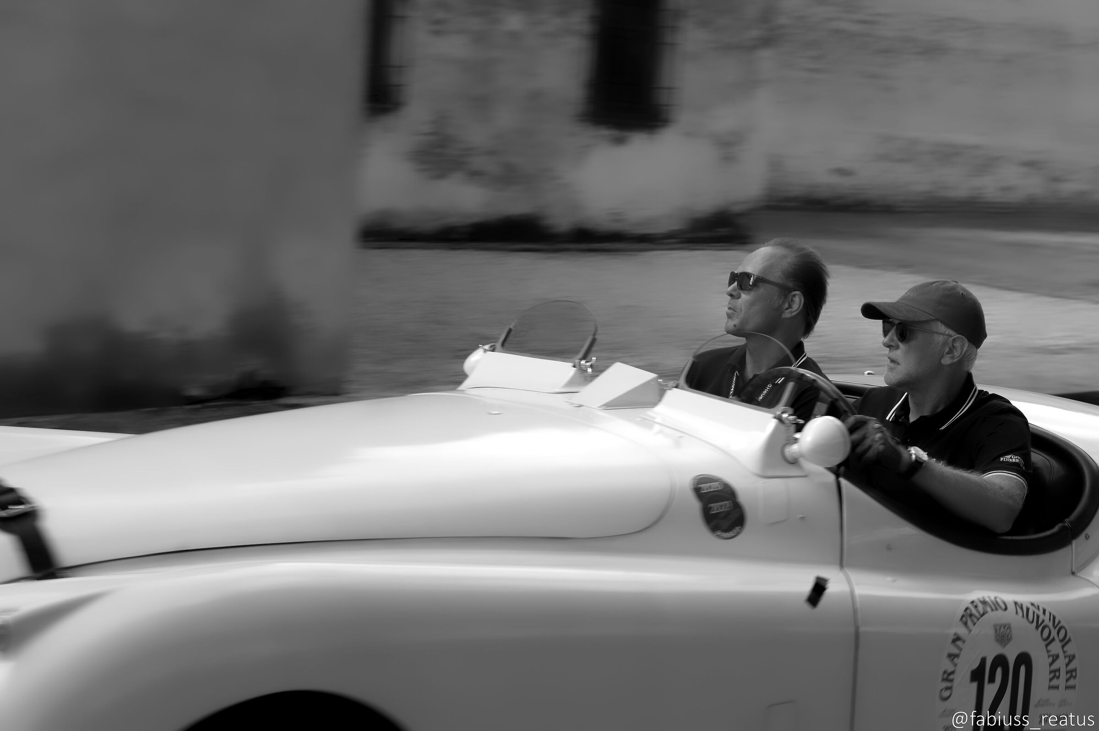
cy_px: 366
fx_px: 2136
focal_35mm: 70
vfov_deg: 19.4
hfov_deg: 28.9
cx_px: 550
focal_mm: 70
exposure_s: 1/160
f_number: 10
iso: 100
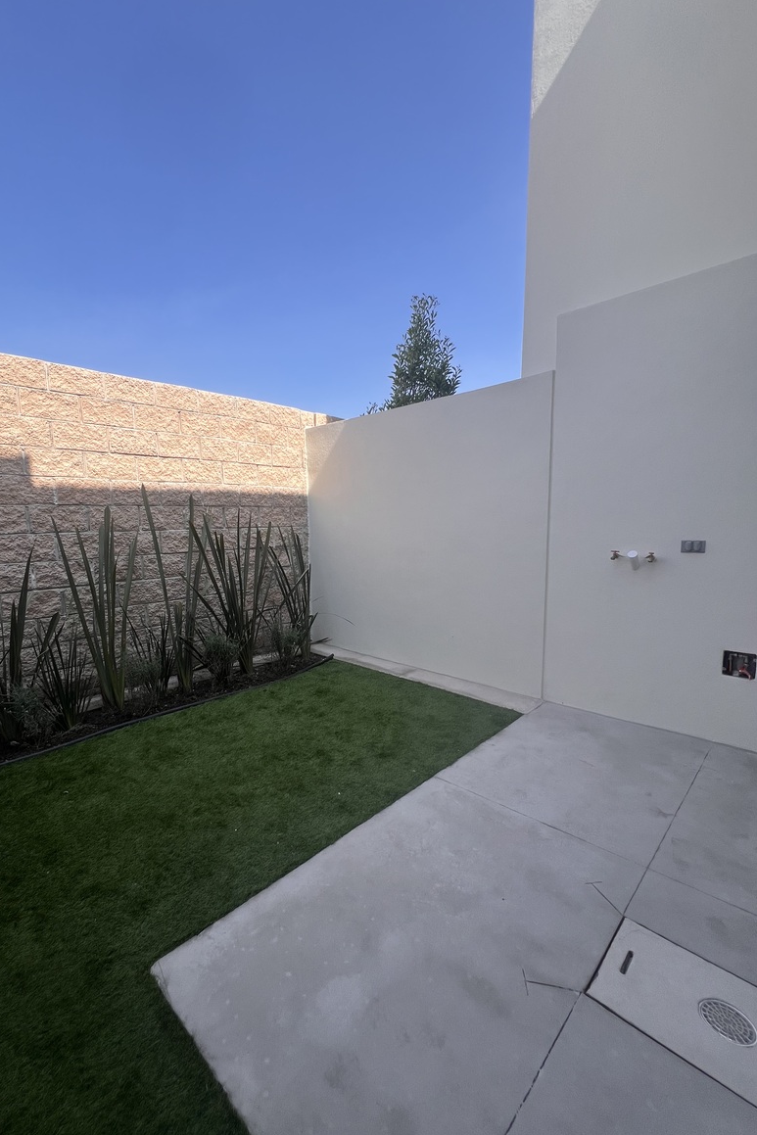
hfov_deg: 80.7
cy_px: 582
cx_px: 322
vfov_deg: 104.2
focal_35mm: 14
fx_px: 441
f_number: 1.8
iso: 32
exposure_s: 1/713
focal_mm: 1.57
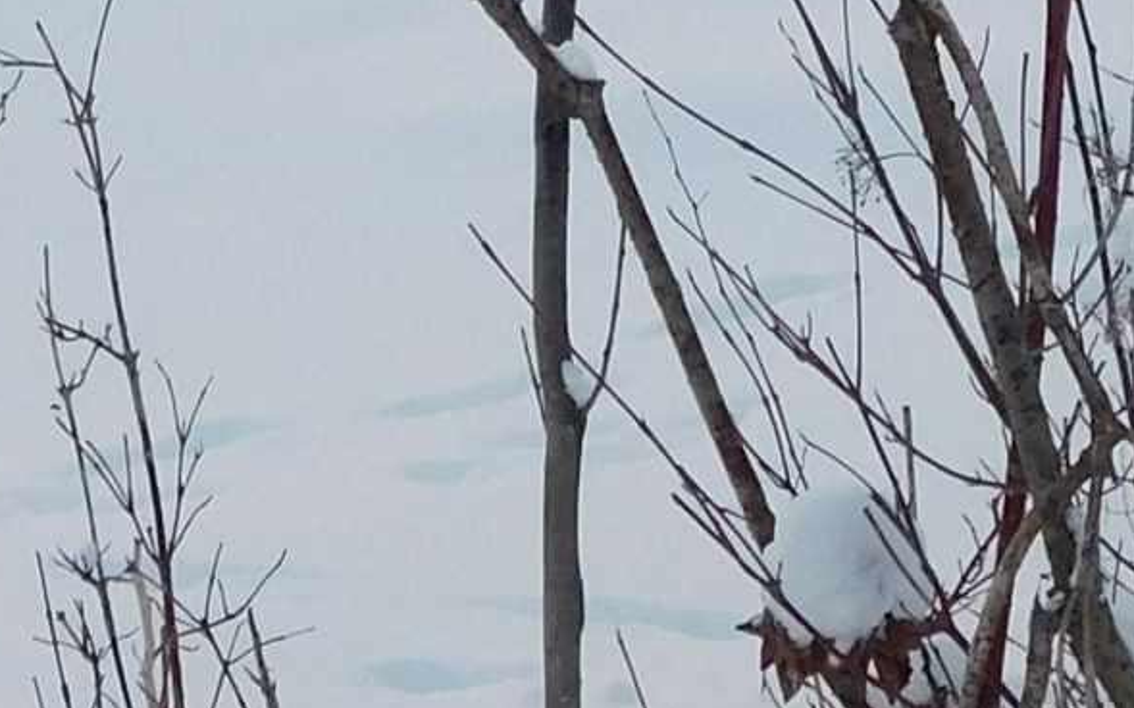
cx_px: 281
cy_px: -1006
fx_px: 6829
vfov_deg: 5.7
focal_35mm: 221
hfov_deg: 9.5
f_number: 3.6
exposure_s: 1/100
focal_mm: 7.1
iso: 125
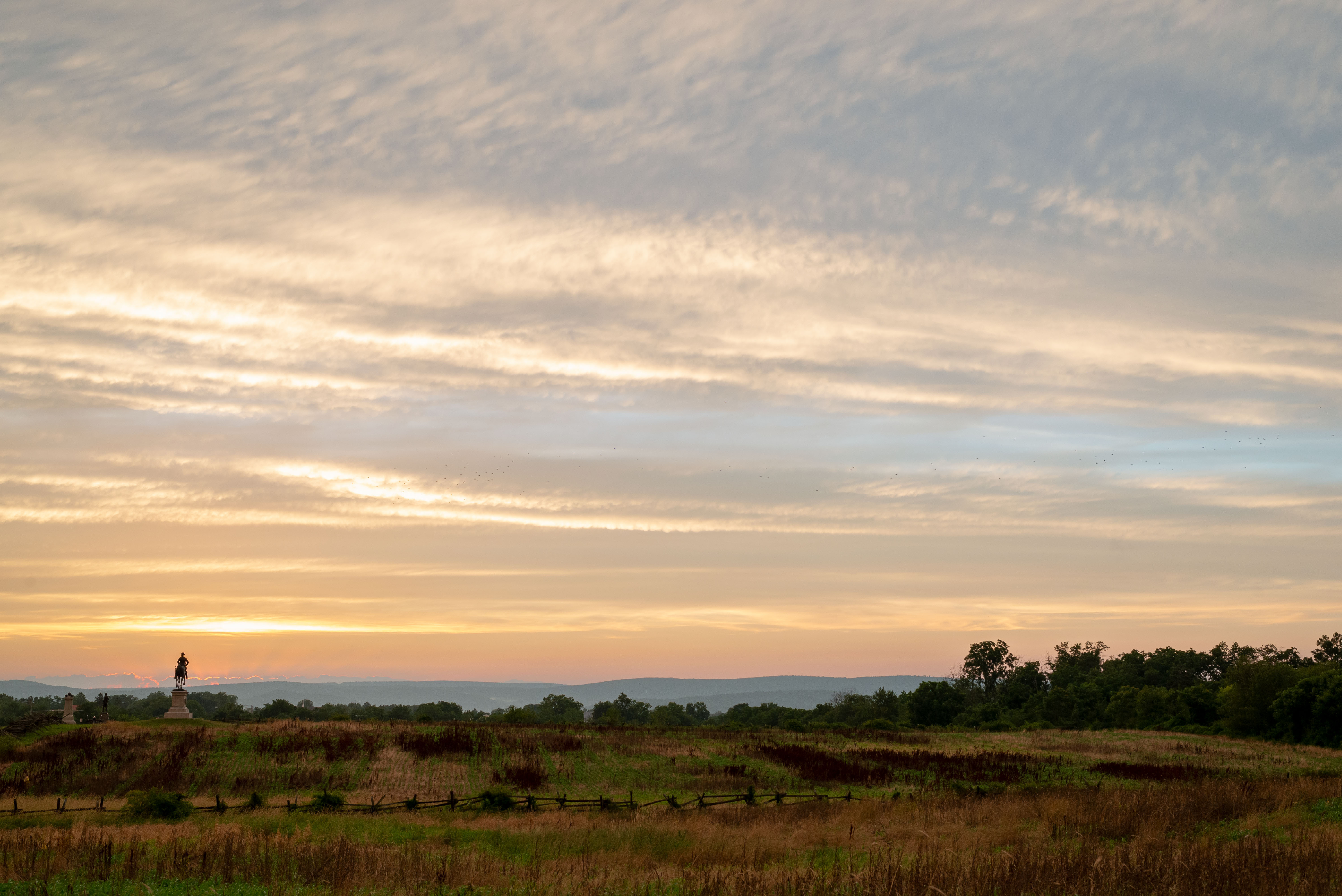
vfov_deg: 27.0
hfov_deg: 39.6
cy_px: 448
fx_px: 1865
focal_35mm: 50
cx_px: 671
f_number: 8
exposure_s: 1/100
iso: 640
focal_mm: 50
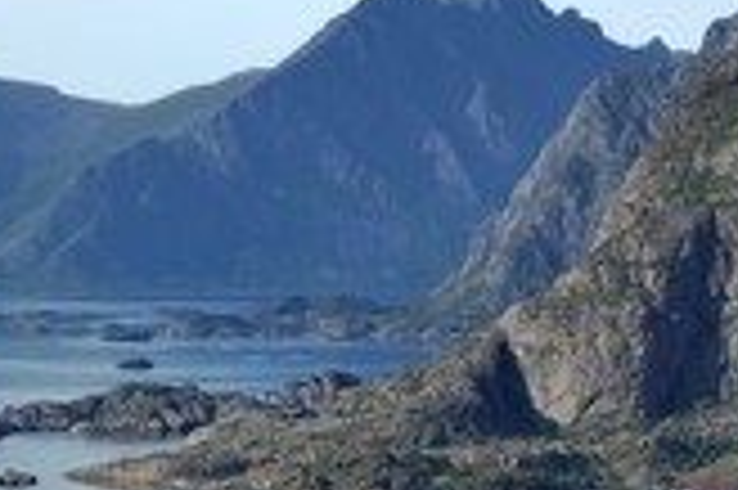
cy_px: 490
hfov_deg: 7.1
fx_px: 5904
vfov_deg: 4.7
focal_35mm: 288
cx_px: -52
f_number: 3.2
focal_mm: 75
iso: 100
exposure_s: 1/1500
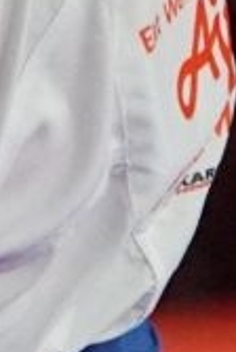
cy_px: -379
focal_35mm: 2177
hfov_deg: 0.6
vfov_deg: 0.9
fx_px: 21321
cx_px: -436
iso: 3200
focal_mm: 135
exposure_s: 1/2000
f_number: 2.8
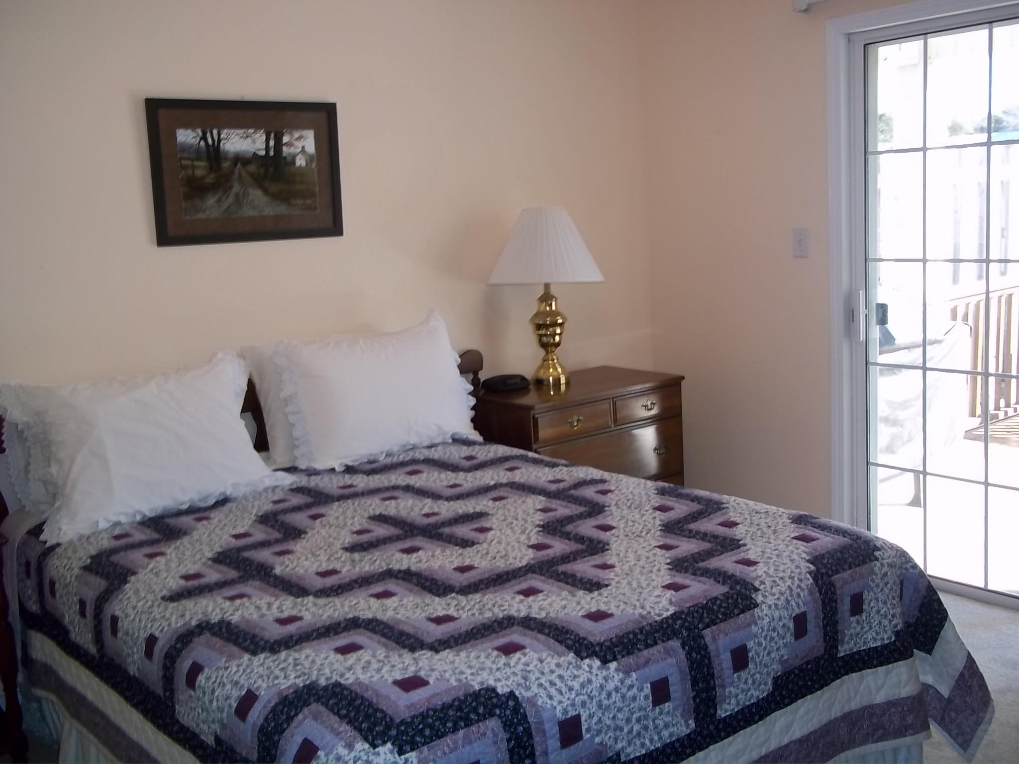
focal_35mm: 36
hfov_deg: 51.4
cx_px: 510
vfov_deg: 39.7
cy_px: 382
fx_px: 1060
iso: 80
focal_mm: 6.5
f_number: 3.1
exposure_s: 1/30
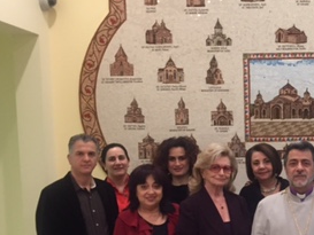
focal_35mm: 68
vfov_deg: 21.3
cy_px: 190
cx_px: 293
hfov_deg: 27.3
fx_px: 617
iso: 125
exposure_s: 1/30
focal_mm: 4.15
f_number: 2.2
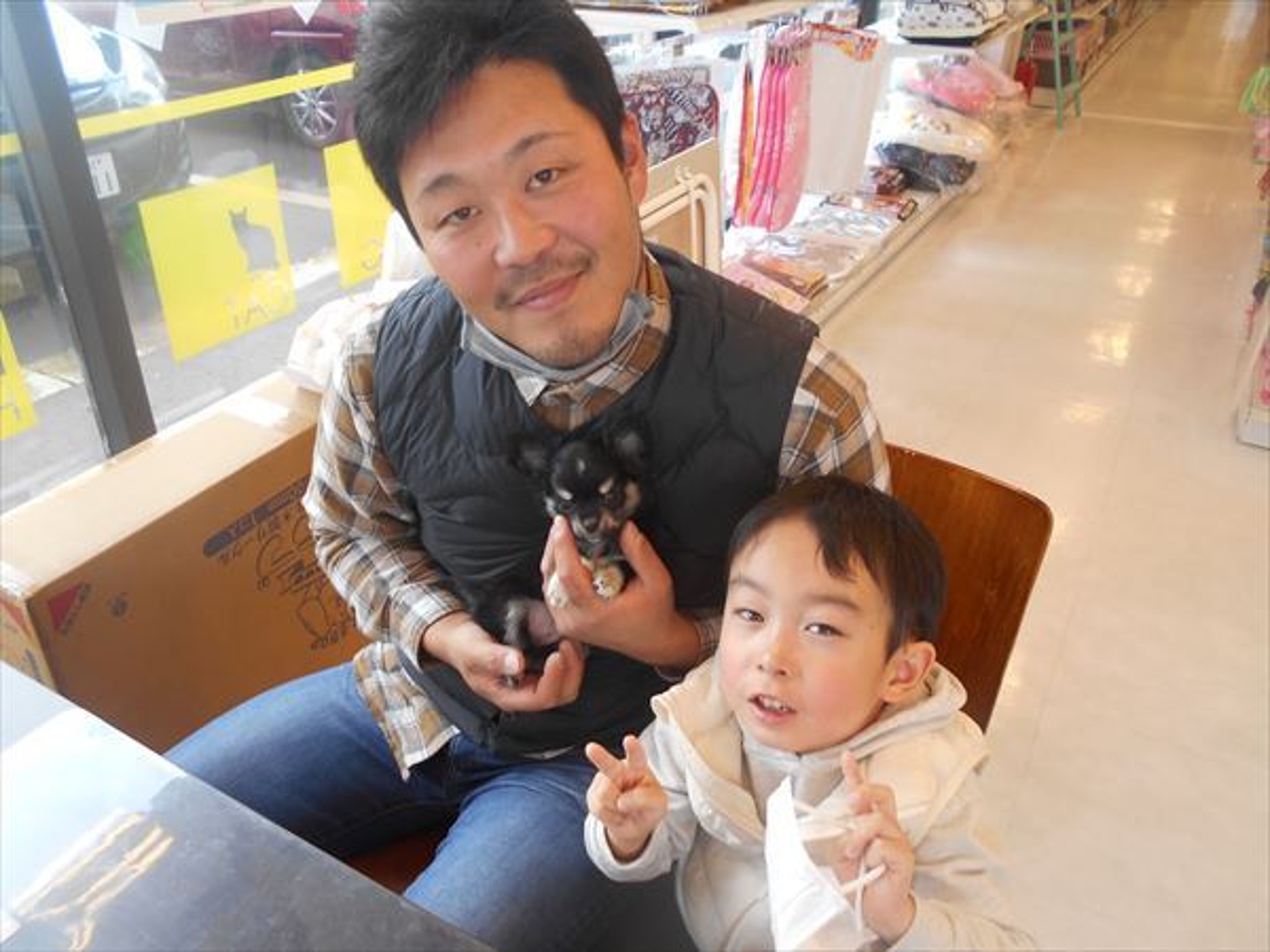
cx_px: 635
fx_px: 954
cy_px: 476
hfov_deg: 67.3
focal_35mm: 26
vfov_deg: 53.1
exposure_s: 1/40
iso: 80
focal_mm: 4.6
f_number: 3.2
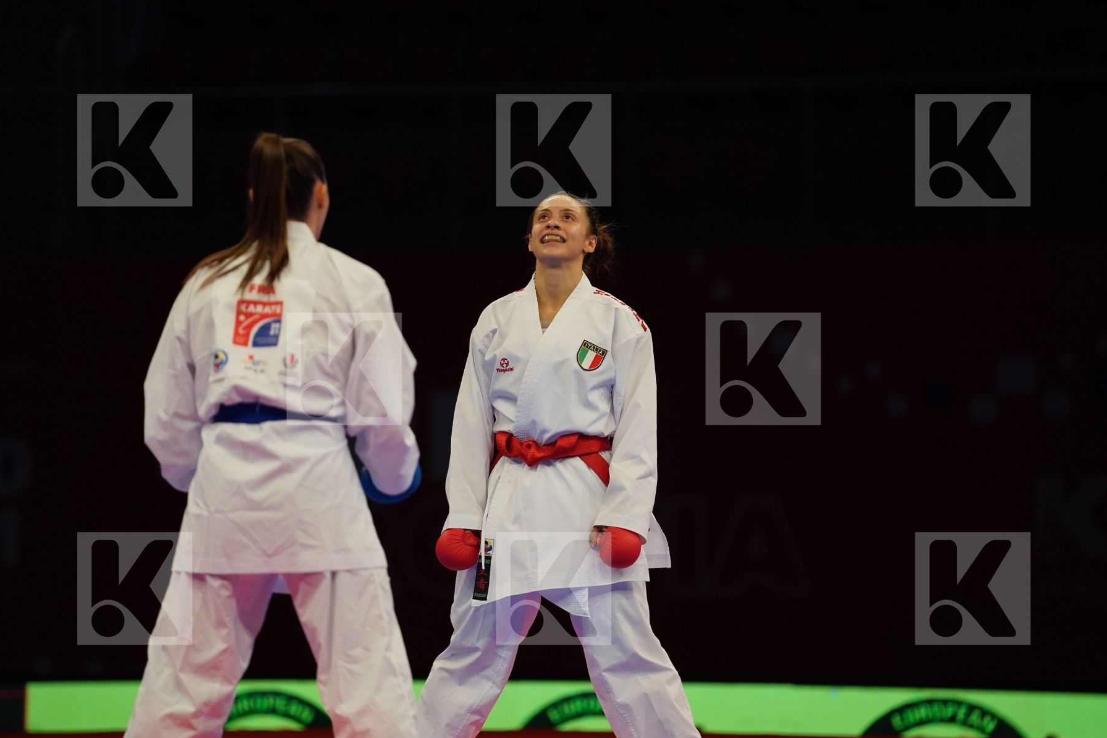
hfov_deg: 10.2
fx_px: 6180
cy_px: 369
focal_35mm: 201
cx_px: 554
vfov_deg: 6.8
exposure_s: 1/1000
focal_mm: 200
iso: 1600
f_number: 2.8
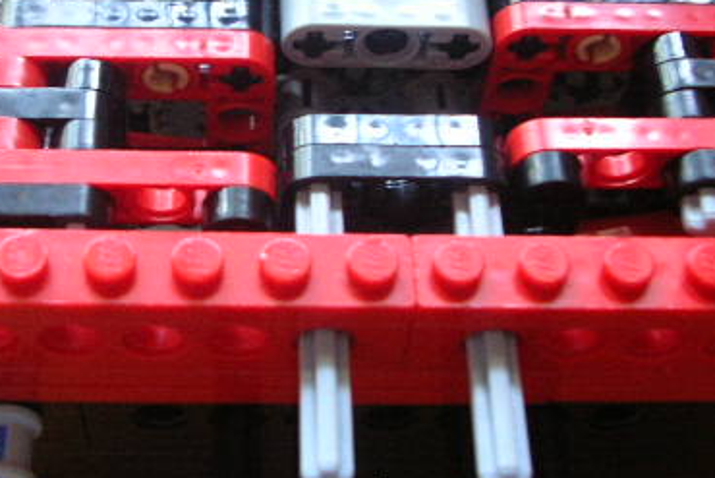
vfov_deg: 18.8
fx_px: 1430
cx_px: 265
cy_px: 130
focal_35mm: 72
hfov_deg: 28.0
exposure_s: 1/6.1
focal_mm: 6.6
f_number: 3
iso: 132
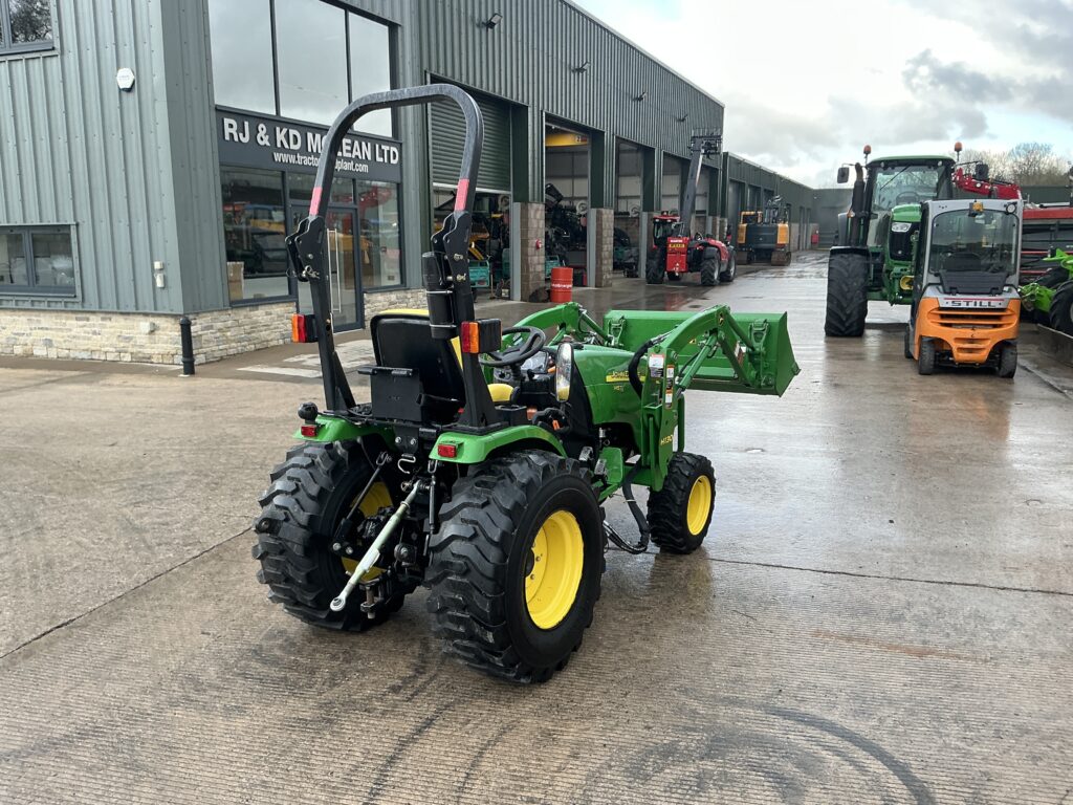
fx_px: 868
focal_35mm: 28
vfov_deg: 49.7
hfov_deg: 63.4
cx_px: 536
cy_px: 402
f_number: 1.8
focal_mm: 3
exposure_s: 1/122
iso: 32
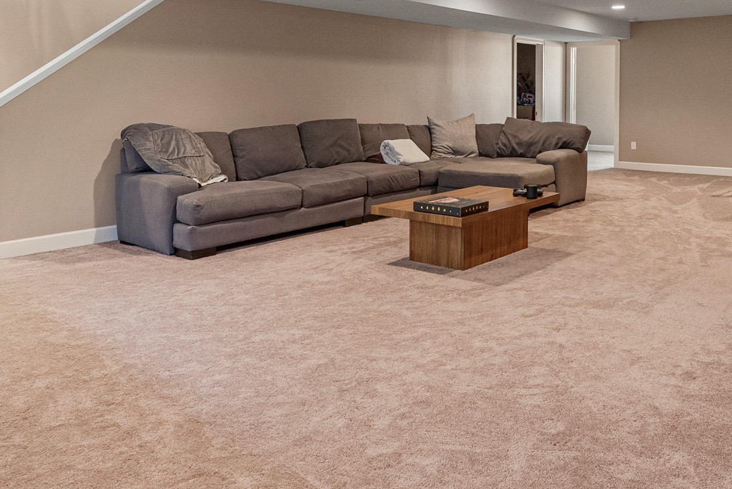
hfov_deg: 58.7
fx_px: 651
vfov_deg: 40.0
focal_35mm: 32
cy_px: 118
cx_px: 385
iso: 1600
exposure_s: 1/10
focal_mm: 16
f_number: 9
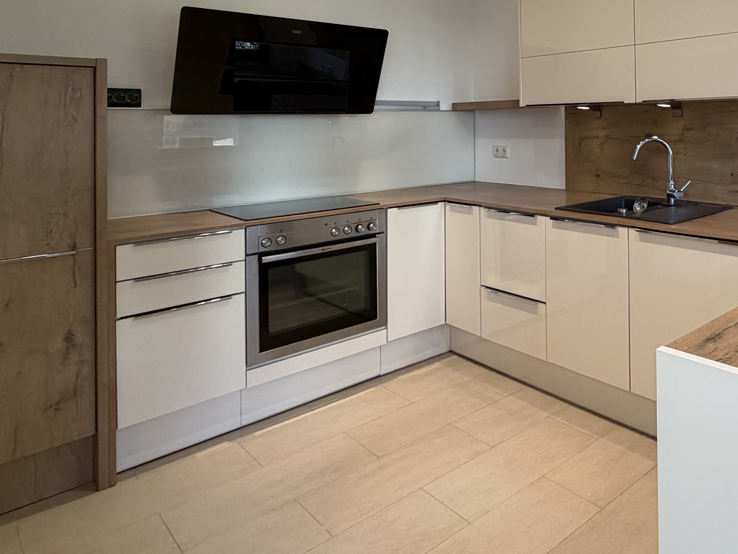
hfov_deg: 56.7
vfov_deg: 48.6
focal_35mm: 27
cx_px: 658
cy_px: 114
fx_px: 576
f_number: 2.2
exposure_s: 1/100
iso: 200
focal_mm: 2.22
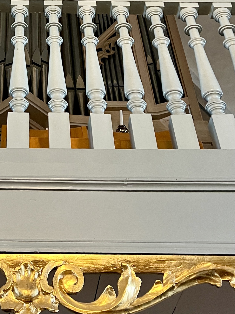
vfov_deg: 27.5
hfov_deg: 22.7
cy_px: -51
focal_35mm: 63
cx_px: 26
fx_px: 570
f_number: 1.5
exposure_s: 1/50
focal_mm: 5.7
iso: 320
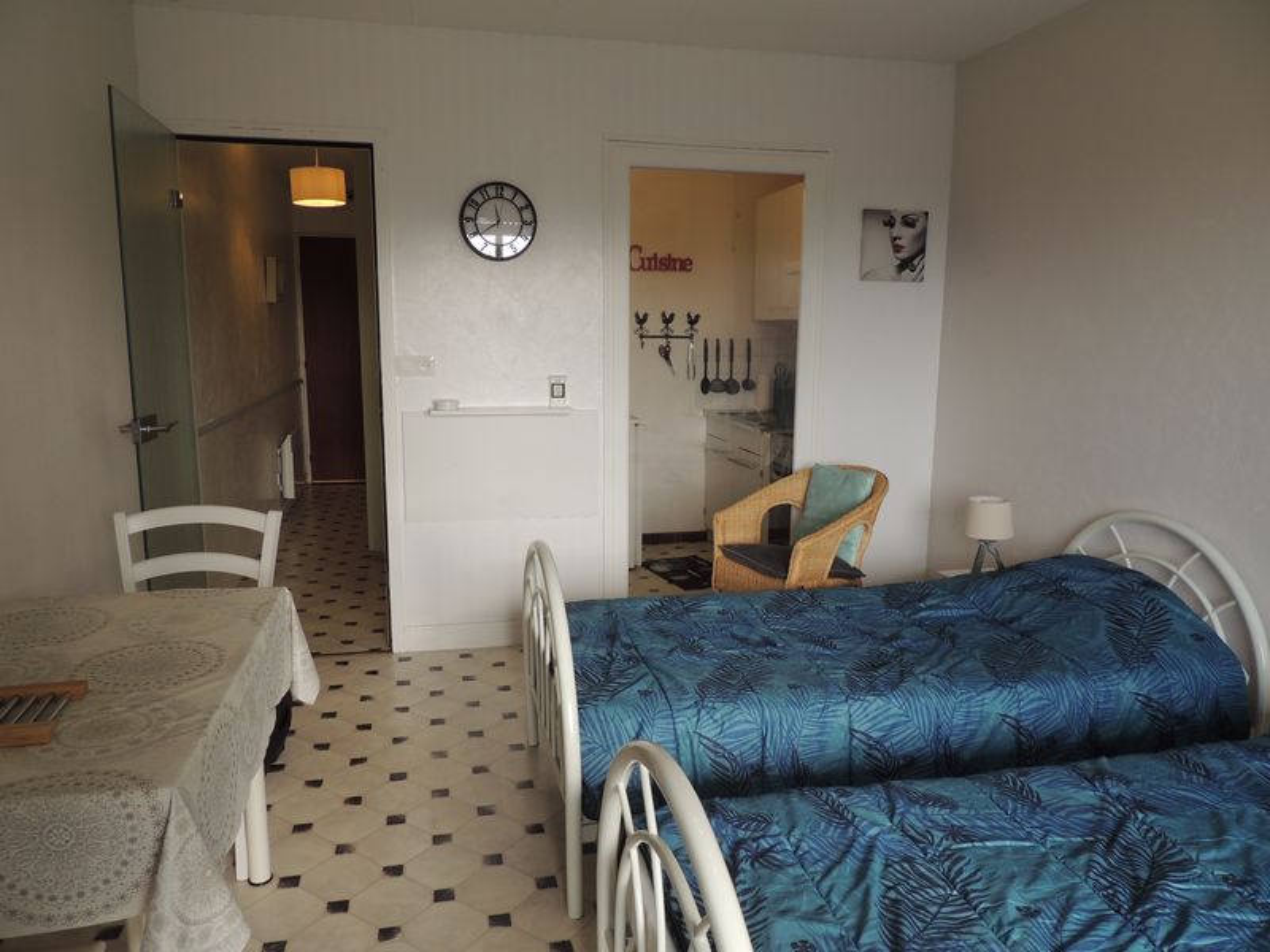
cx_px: 635
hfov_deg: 71.6
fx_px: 881
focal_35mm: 24
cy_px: 476
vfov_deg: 56.8
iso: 100
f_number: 3
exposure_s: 1/80
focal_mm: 4.3
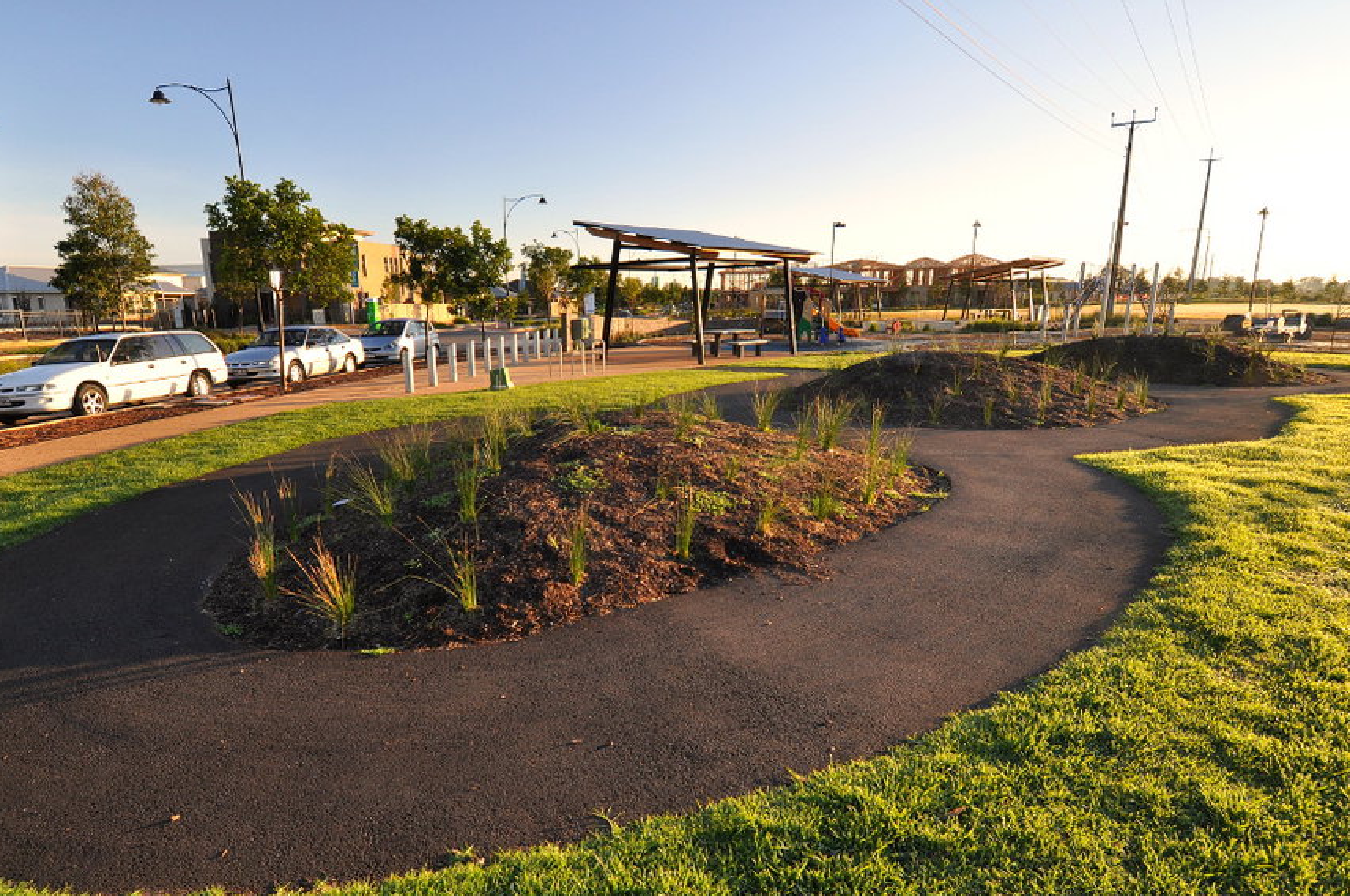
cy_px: 494
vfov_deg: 59.2
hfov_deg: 81.1
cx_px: 625
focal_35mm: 21
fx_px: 786
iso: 320
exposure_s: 1/60
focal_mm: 12
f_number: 9
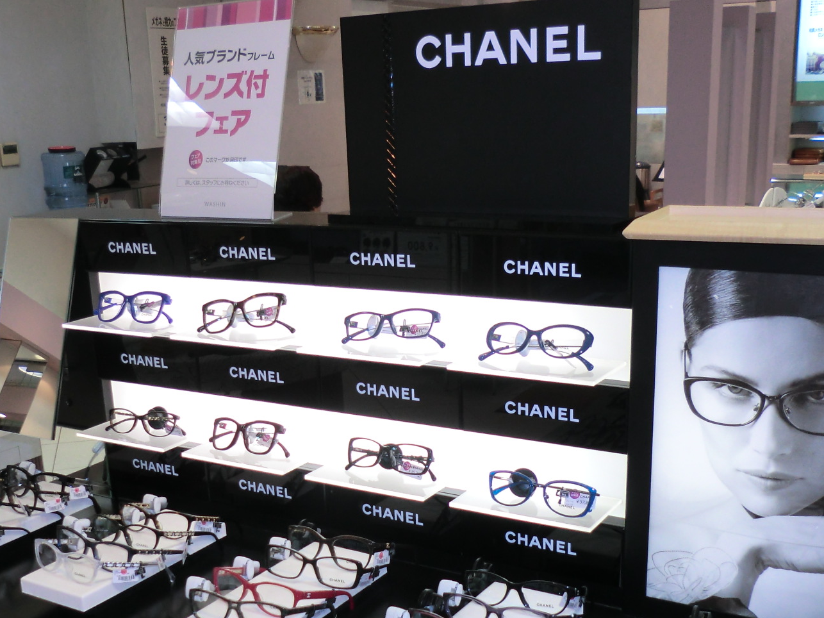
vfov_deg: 33.2
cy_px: 431
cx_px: 377
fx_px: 1023
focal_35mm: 43
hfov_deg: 43.8
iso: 80
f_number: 3.2
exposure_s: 1/60
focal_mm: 4.9
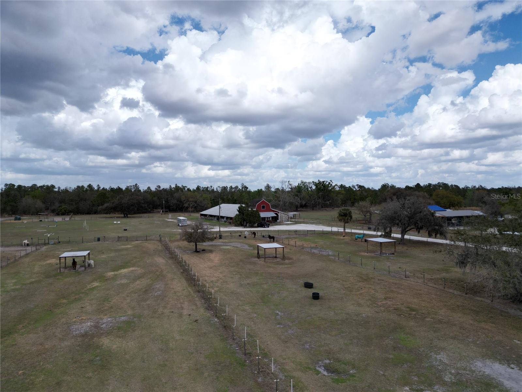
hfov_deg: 71.6
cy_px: 196
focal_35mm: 24
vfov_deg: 56.8
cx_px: 261
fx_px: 362
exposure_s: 1/4000
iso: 110
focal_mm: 6.72
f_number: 1.7
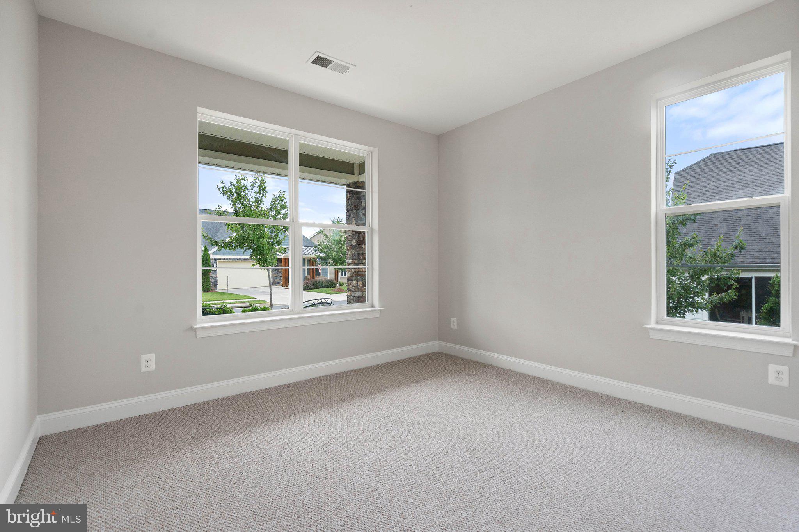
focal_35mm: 16
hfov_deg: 96.7
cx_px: 400
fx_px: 355
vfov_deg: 73.7
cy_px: 266
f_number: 8
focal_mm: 16
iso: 500
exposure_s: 1/50
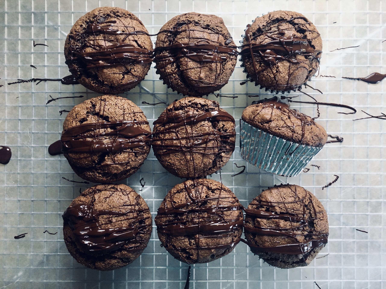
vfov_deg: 48.2
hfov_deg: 61.7
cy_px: 144
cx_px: 193
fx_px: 323
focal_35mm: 29
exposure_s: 1/30
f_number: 2.2
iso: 125
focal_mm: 4.15
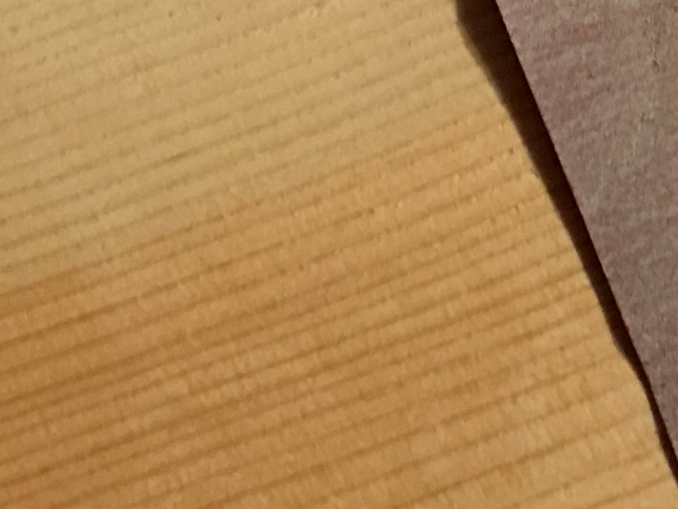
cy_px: 217
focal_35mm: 126
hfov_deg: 14.2
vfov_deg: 11.8
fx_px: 2468
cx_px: 1152
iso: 80
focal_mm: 4.15
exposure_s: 1/10
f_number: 2.2
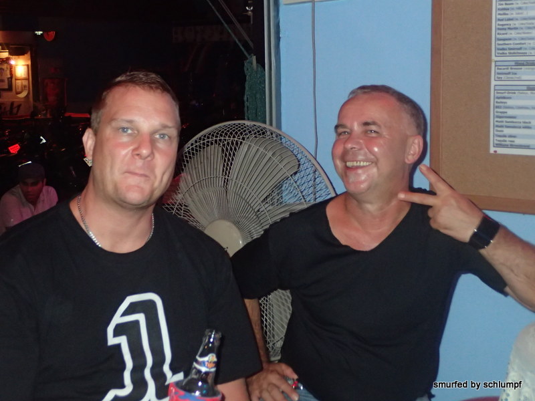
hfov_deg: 36.2
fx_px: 819
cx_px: 268
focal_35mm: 53
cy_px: 200
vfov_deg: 27.5
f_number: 3.4
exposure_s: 1/50
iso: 800
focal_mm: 9.61
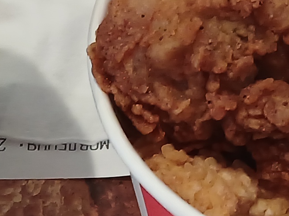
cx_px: 85
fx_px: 1403
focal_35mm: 168
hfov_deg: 11.7
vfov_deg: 8.6
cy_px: 340
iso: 160
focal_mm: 4
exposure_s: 1/50
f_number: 1.8
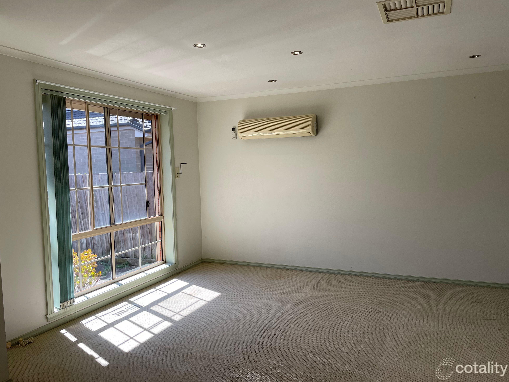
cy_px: 193
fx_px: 397
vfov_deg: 51.4
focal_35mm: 27
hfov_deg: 65.3
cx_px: 261
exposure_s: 1/437
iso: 32
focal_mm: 4.2
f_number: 1.6
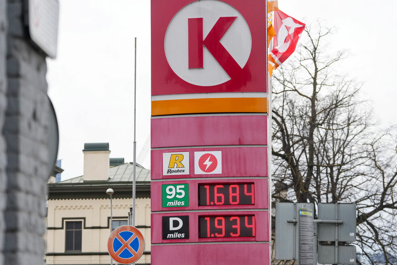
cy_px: 131
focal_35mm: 125
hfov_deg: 16.4
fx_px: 1379
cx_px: 220
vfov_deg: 11.0
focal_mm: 102
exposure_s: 1/6400
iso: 640
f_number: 2.8
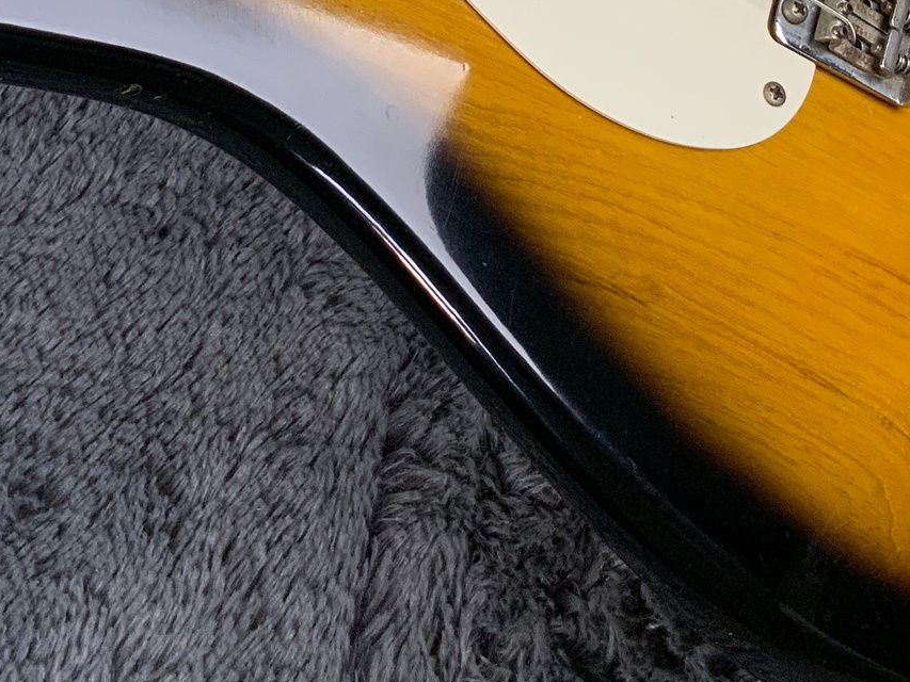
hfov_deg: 22.4
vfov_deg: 16.2
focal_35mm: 87
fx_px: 2287
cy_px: -173
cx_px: 277
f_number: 1.8
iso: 32
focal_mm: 3
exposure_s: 1/100
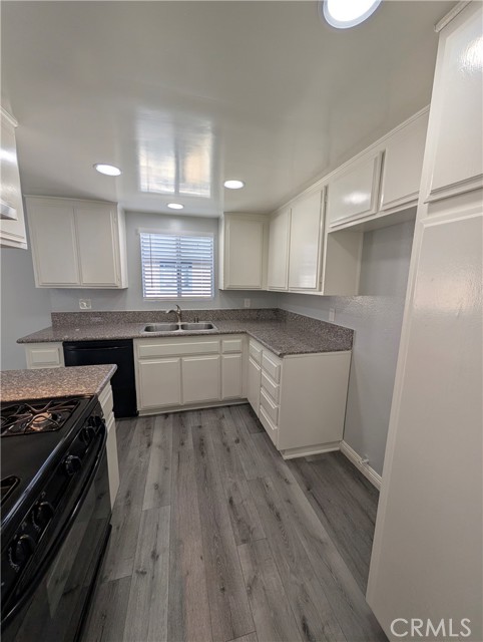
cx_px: 242
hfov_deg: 94.6
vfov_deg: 110.5
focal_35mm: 12
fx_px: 223
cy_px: 321
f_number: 1.7
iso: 57
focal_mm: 2.02
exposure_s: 1/351
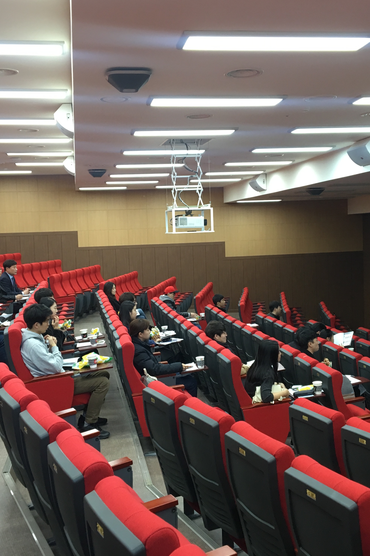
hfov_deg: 32.6
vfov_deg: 47.4
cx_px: 184
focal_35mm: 41
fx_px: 632
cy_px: 274
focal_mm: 4.15
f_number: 2.2
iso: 80
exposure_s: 1/30
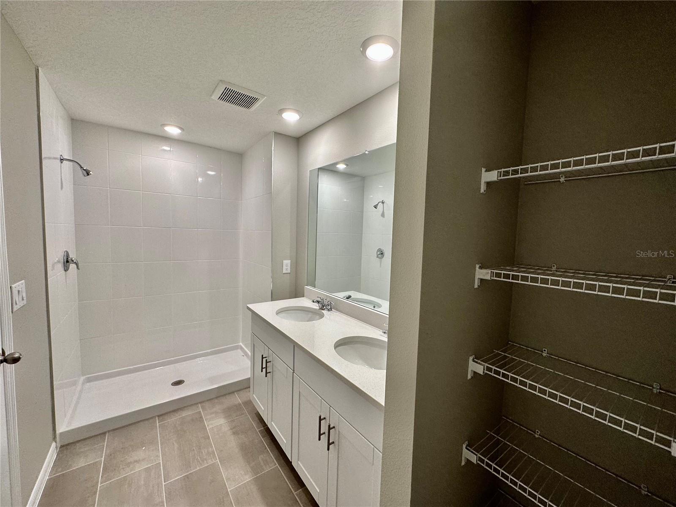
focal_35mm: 14
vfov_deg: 85.7
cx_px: 338
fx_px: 273
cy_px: 254
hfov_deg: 102.1
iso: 100
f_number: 2.2
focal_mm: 2.22
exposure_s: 1/120
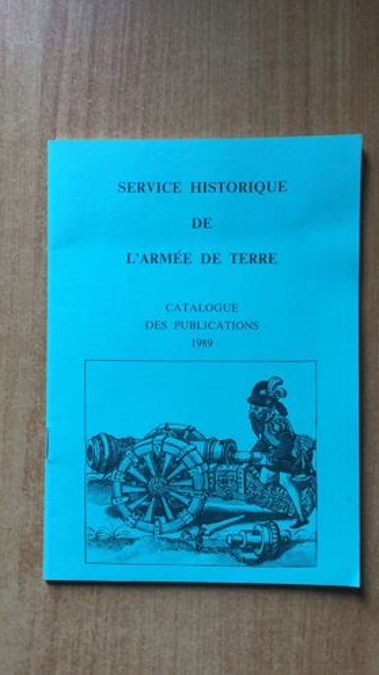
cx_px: 181
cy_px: 337
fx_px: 608
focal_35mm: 34
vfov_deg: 58.0
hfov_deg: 34.6
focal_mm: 3.3
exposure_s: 1/33
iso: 125
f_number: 2.4
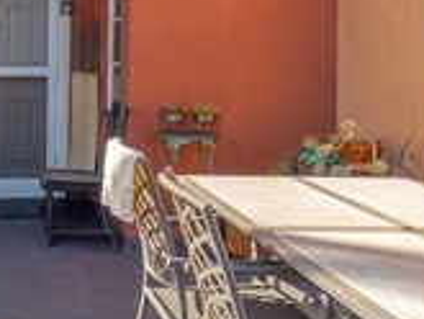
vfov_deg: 25.6
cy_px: 54
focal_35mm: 56
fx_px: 686
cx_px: 10
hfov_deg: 31.9
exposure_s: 1/160
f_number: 7.1
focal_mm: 10
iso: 100
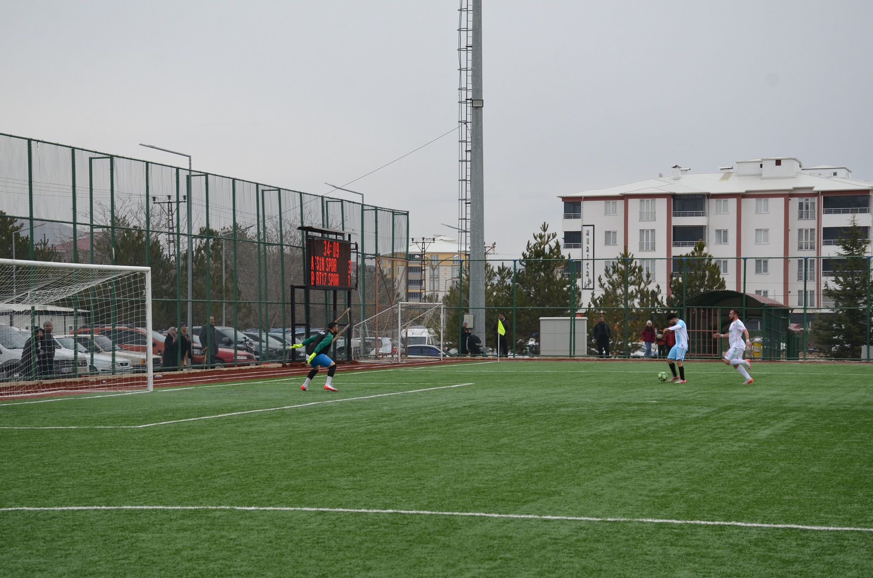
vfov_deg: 17.4
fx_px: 1887
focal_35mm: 78
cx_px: 436
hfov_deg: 26.0
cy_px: 289
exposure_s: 1/250
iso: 180
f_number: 8
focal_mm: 52
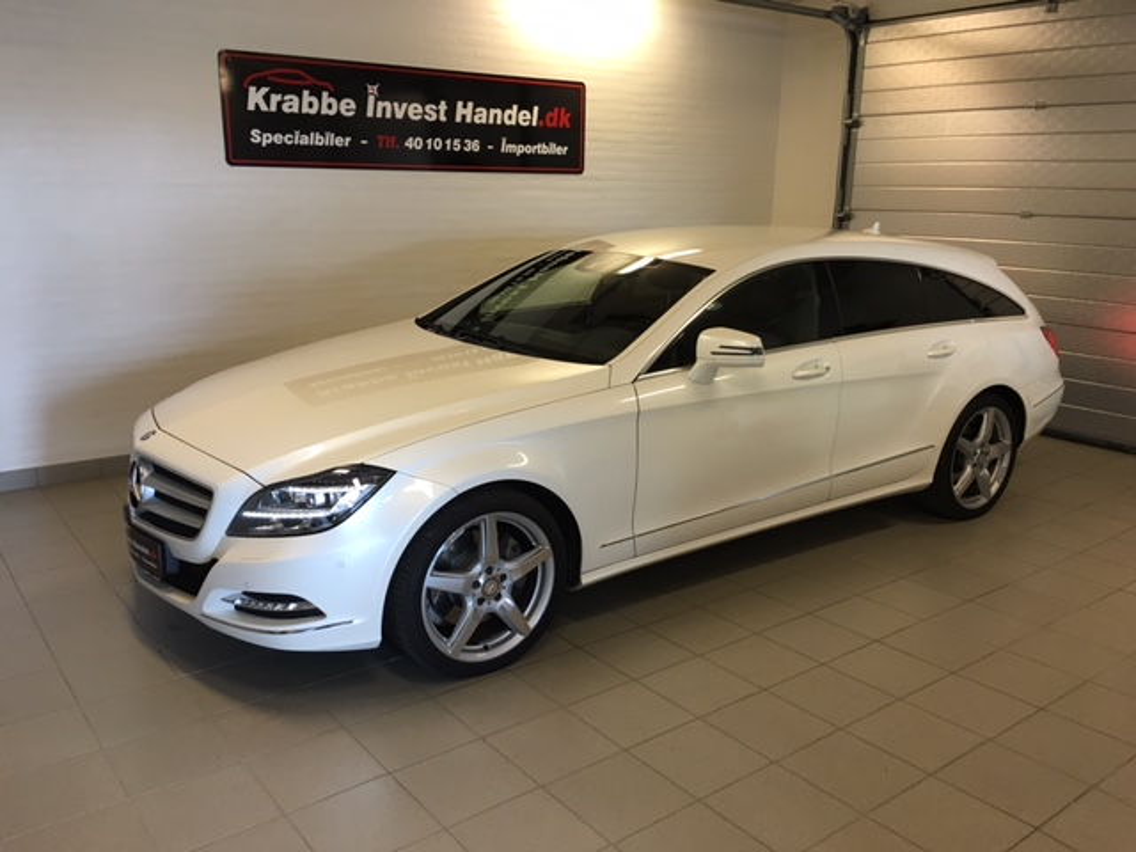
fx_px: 952
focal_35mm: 29
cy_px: 426
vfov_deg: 48.2
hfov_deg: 61.7
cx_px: 568
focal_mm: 4.15
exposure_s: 1/33
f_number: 2.2
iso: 50
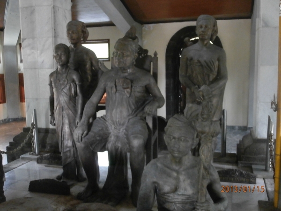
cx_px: 140
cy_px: 106
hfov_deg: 49.0
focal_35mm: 38
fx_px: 308
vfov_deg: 37.7
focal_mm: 6.67
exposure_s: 1/8
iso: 800
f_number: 3.9
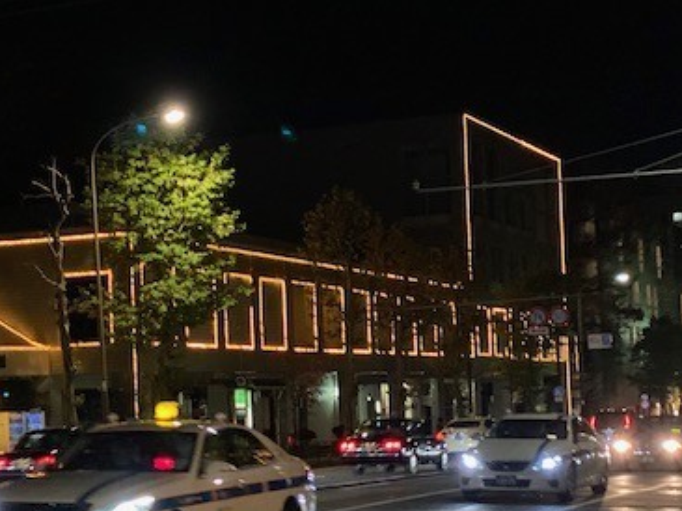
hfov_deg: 21.3
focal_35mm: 91
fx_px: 1792
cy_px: 339
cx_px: 132
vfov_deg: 16.2
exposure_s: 1/50
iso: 640
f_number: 2
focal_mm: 6
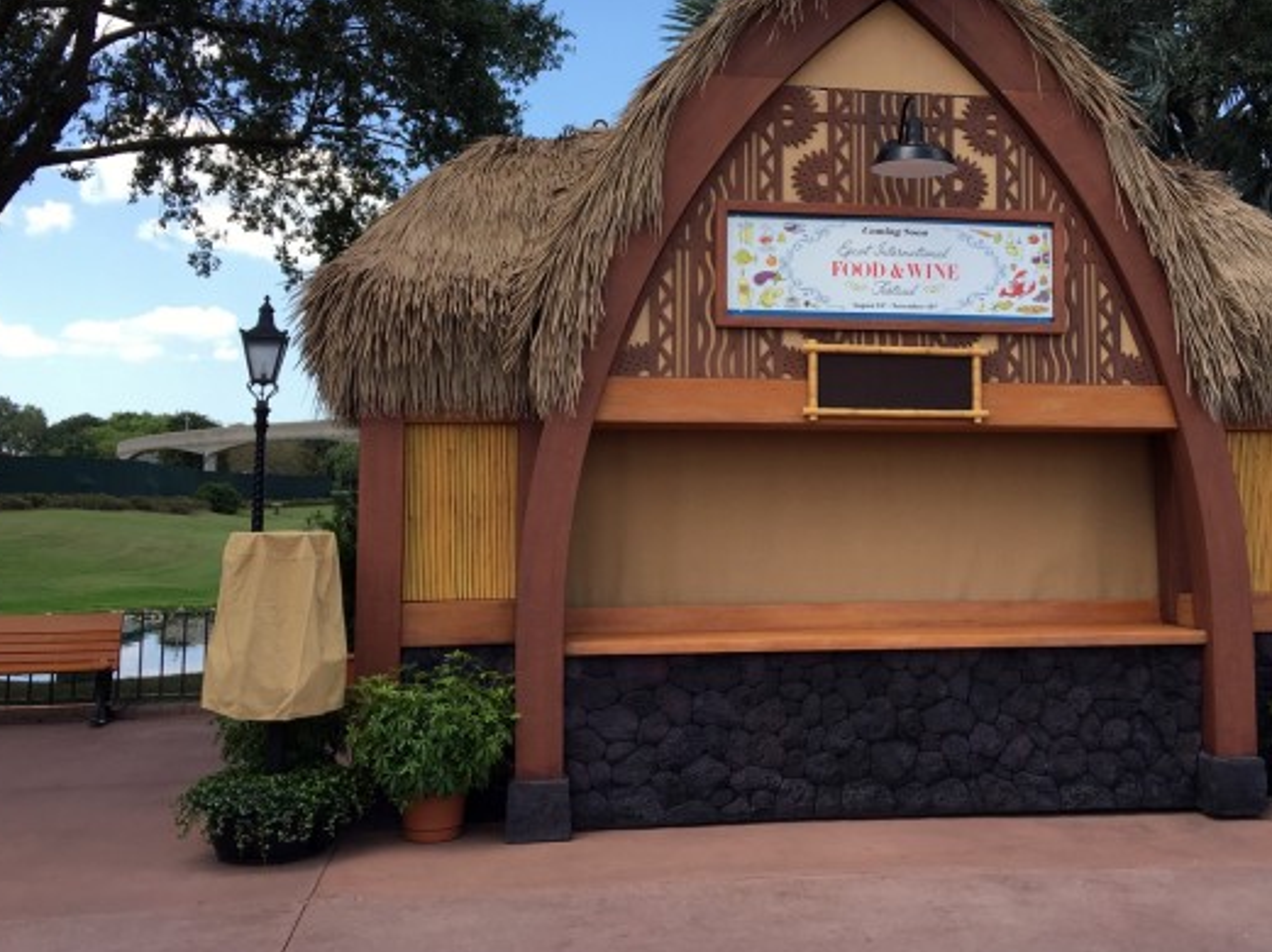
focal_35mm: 39
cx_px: 779
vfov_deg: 36.7
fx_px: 1432
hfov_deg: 47.5
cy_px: 389
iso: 25
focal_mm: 4.15
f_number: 2.2
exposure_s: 1/578
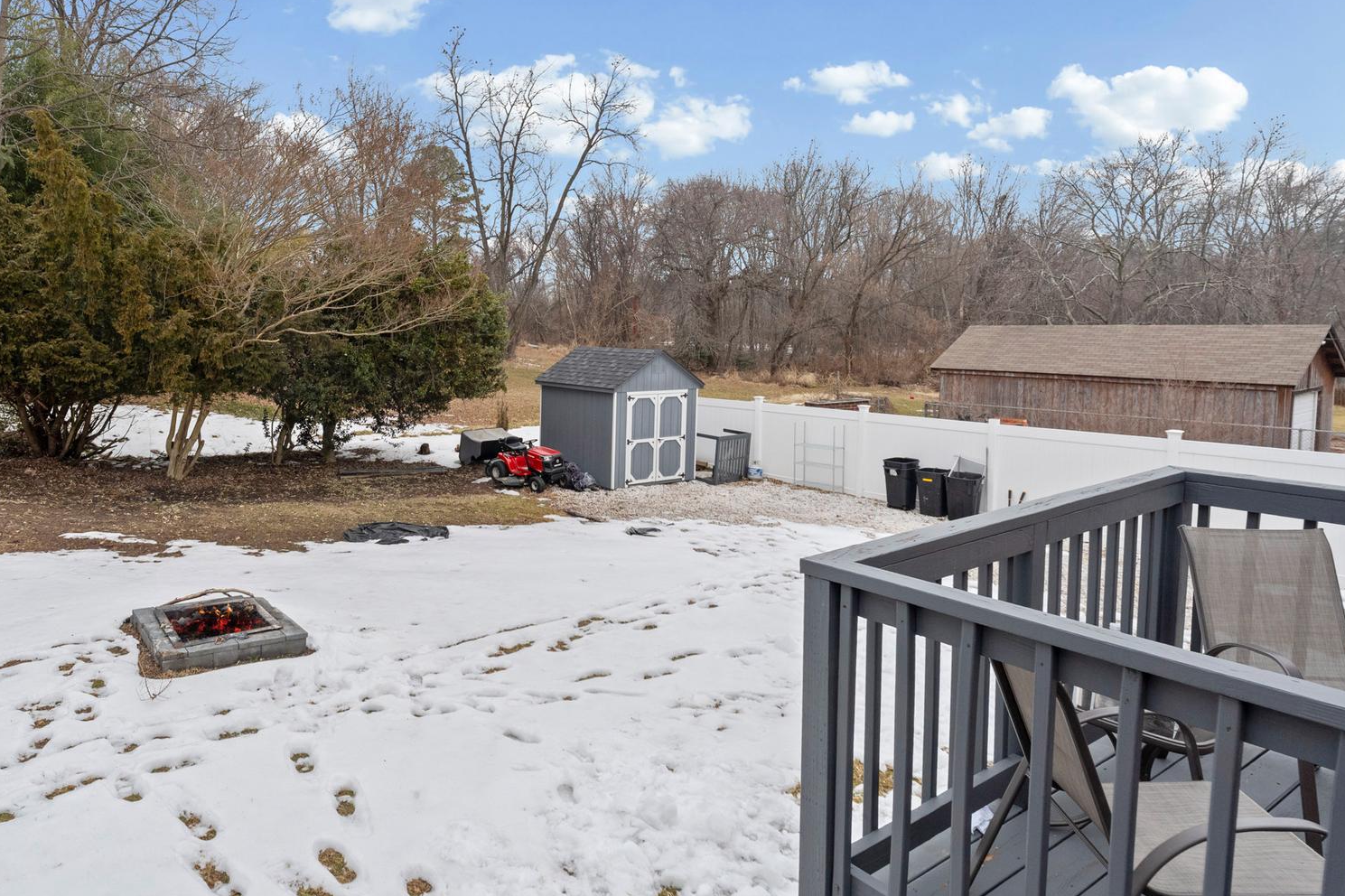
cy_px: 387
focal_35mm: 22
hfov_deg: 76.3
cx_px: 459
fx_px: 822
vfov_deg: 57.0
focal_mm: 16
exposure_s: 1/25
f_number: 7.1
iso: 1000
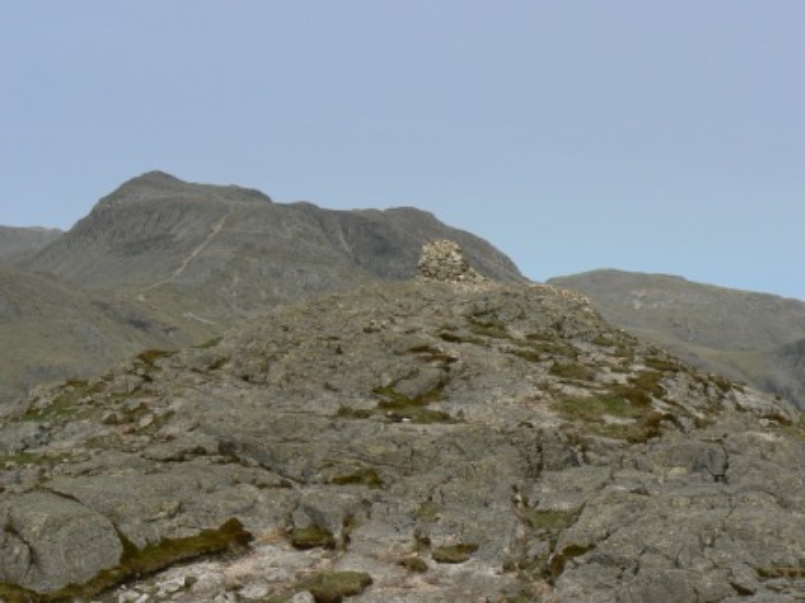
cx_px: 402
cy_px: 302
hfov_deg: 18.9
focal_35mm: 104
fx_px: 2419
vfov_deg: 14.2
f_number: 7.1
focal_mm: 17.3
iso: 80
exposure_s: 1/500
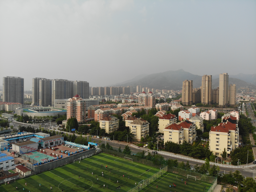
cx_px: 128
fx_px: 177
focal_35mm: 24
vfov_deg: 56.8
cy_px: 96
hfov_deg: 71.6
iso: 100
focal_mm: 4.5
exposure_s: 1/949
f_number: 2.8
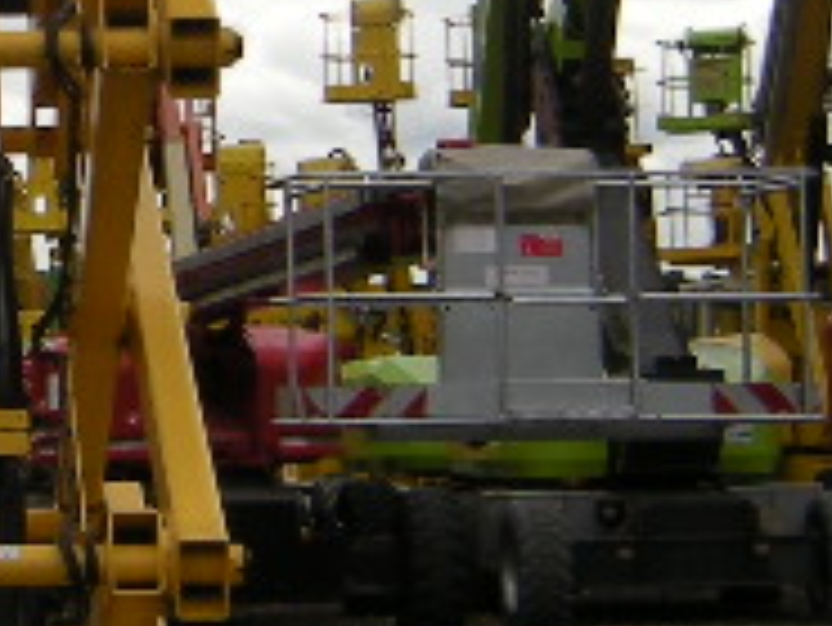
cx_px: -346
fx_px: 3728
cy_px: 5
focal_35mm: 155
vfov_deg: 9.5
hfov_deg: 12.2
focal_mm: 4.7
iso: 64
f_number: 2.8
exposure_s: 1/561
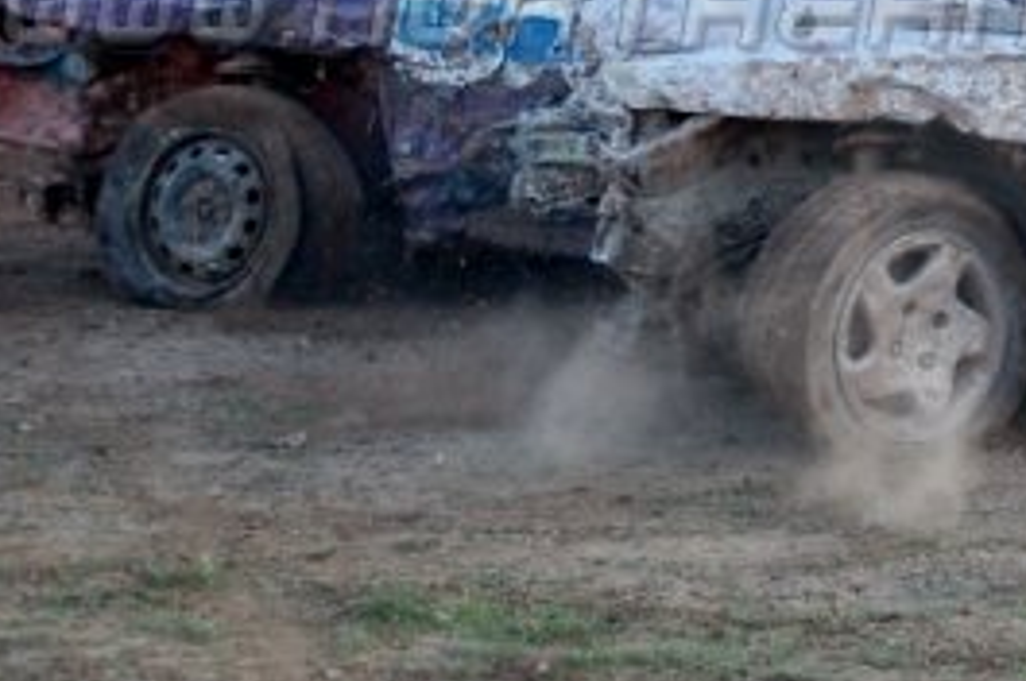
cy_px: 19
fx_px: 4127
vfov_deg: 9.4
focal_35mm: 145
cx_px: 1080
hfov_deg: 13.9
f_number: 4.8
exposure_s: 1/320
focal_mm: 40
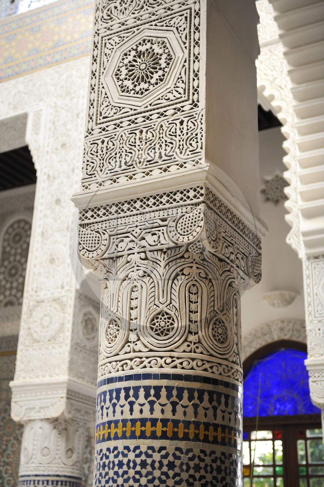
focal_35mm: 55
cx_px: 162
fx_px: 744
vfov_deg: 36.3
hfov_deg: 24.6
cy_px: 244
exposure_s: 1/60
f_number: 3.2
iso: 400
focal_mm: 55
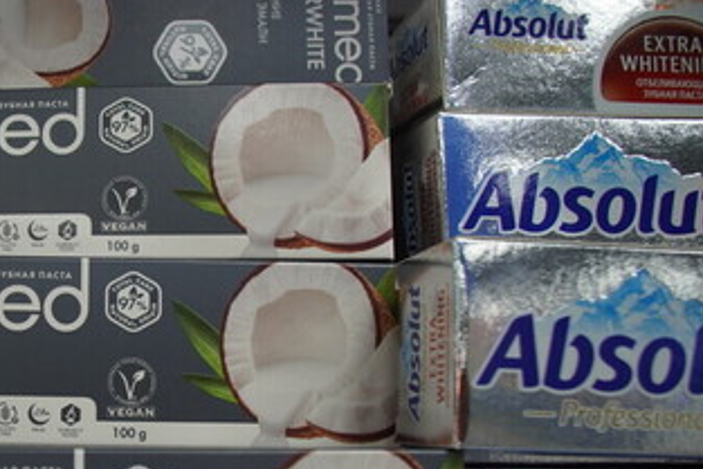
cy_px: 320
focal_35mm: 46
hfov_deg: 39.5
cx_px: 65
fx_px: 899
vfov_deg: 29.0
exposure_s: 1/160
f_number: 4
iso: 400
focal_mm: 16
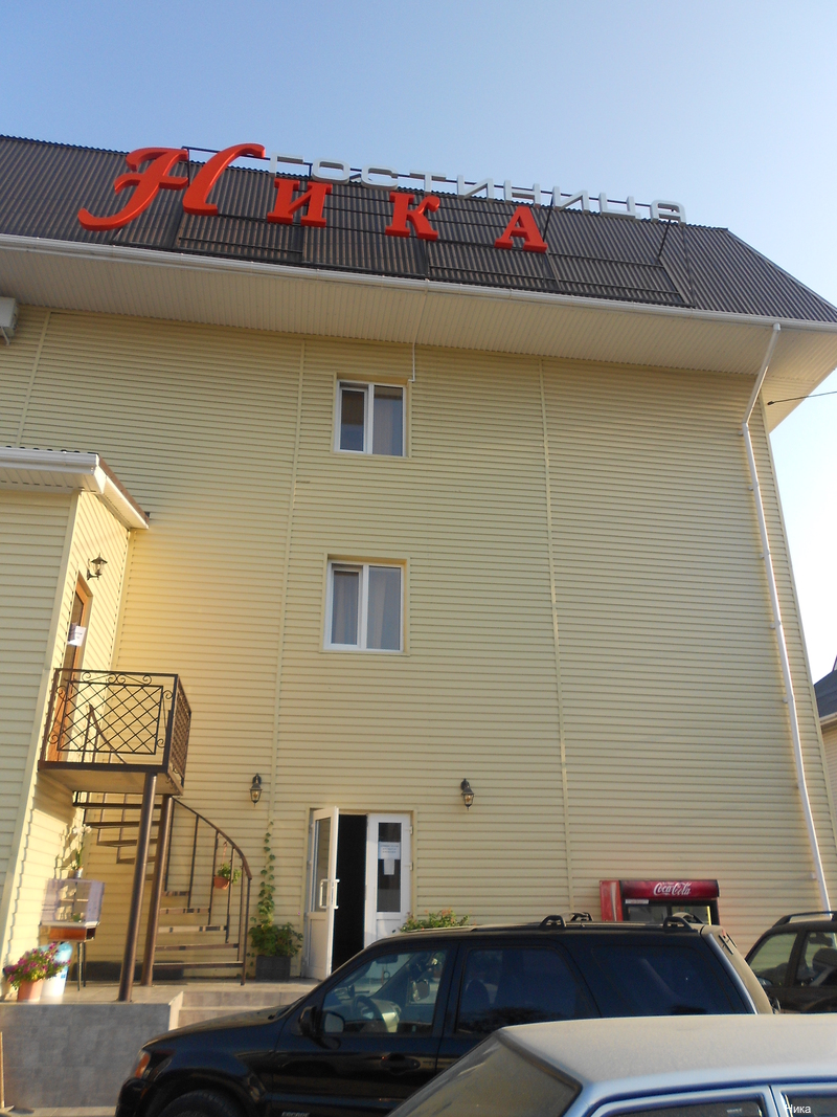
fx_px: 838
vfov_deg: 67.3
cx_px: 418
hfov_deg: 53.1
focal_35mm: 26
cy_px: 558
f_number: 3.2
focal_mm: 4.6
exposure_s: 1/400
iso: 80
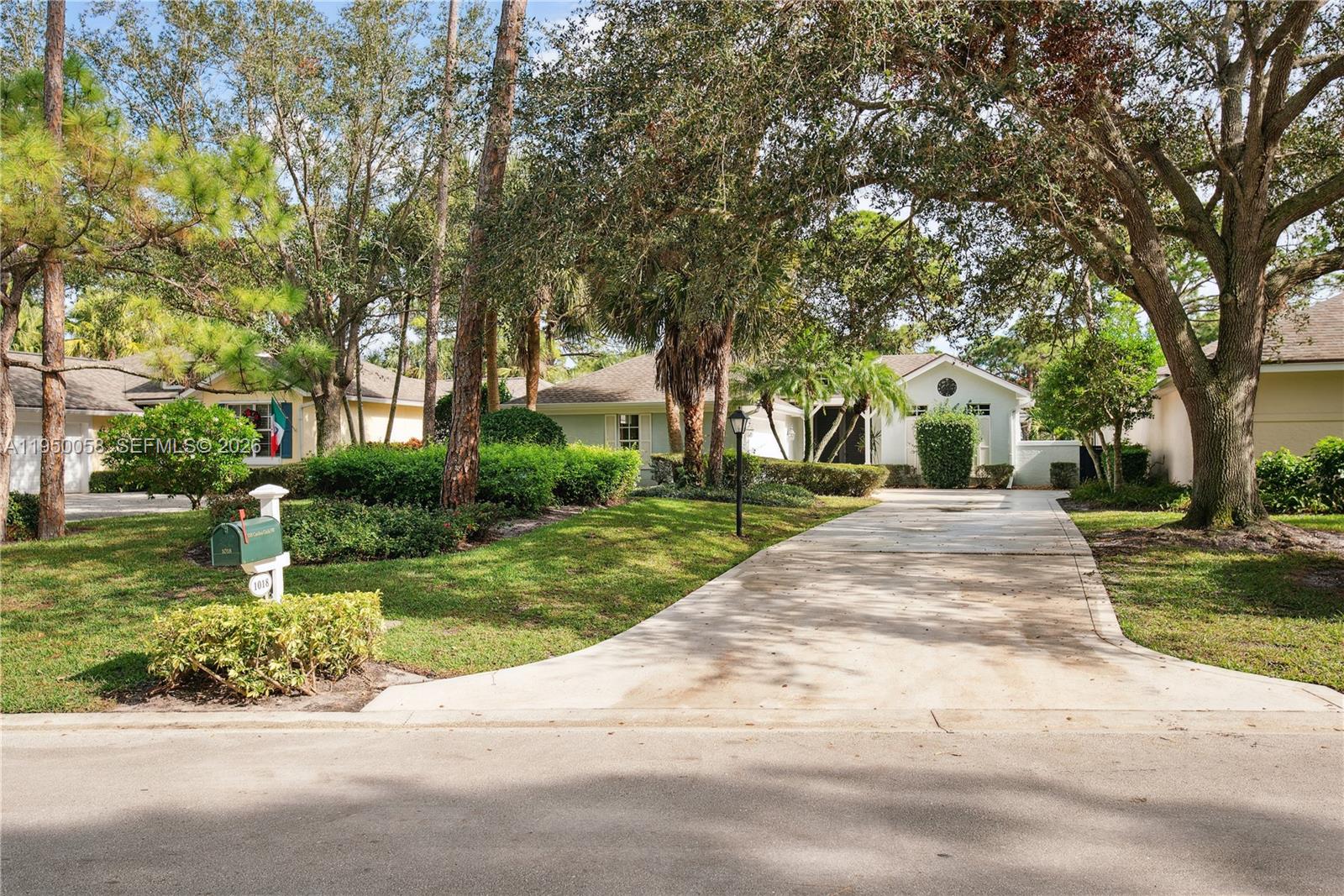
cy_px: 448
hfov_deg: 61.9
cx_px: 672
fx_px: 1120
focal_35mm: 30
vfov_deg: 43.6
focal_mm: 30
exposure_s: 1/100
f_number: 8
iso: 125
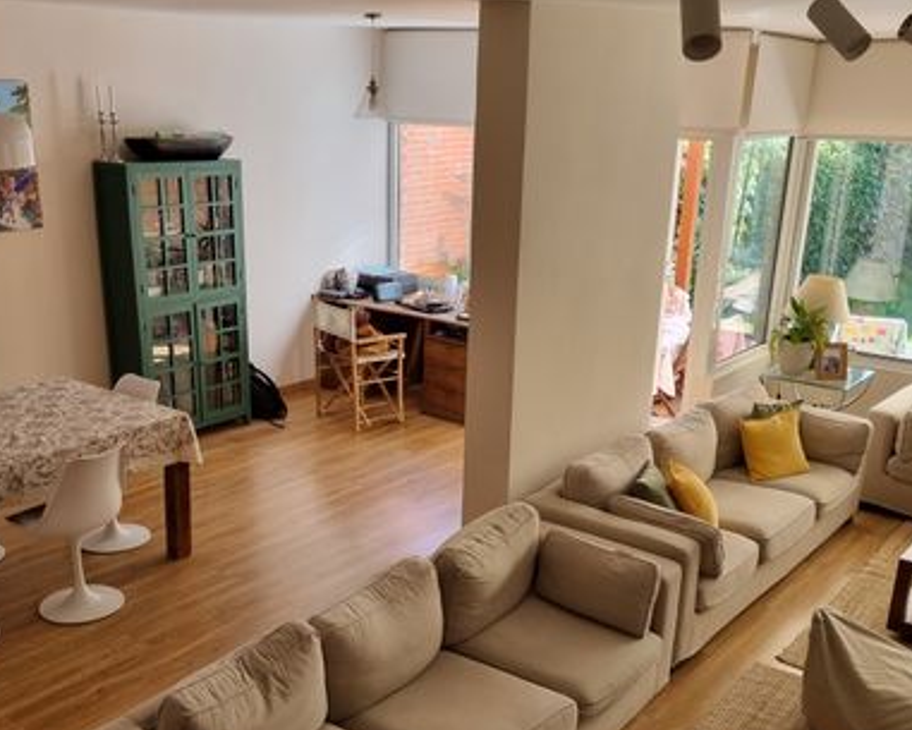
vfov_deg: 36.9
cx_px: 417
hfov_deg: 45.7
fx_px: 1080
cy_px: 491
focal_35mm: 40
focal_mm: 5.4
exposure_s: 1/100
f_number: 1.8
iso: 80
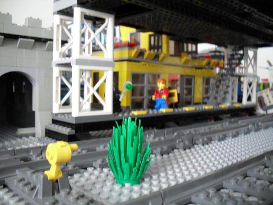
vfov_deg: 40.7
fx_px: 276
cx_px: 136
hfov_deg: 52.6
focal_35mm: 35
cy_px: 102
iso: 200
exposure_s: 1/1.43
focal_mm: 6.3
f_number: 3.2
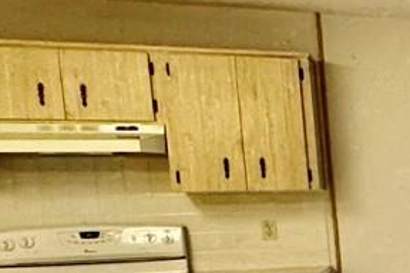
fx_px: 922
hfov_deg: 15.1
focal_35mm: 81
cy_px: 269
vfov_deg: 16.5
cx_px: 977
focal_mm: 2.22
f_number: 2.2
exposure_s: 1/60
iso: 200
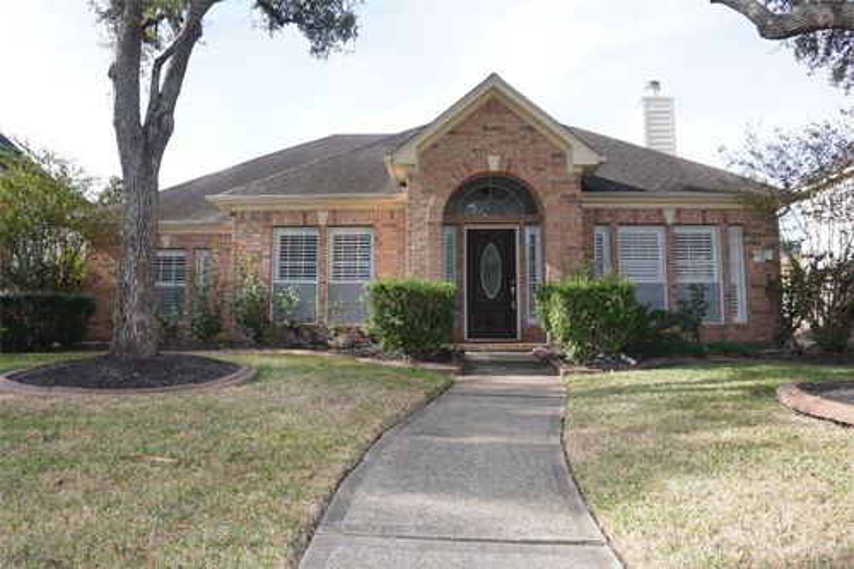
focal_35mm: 28
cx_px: 427
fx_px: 676
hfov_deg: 64.6
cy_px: 284
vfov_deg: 45.6
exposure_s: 1/200
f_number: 4.5
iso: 100
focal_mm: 19
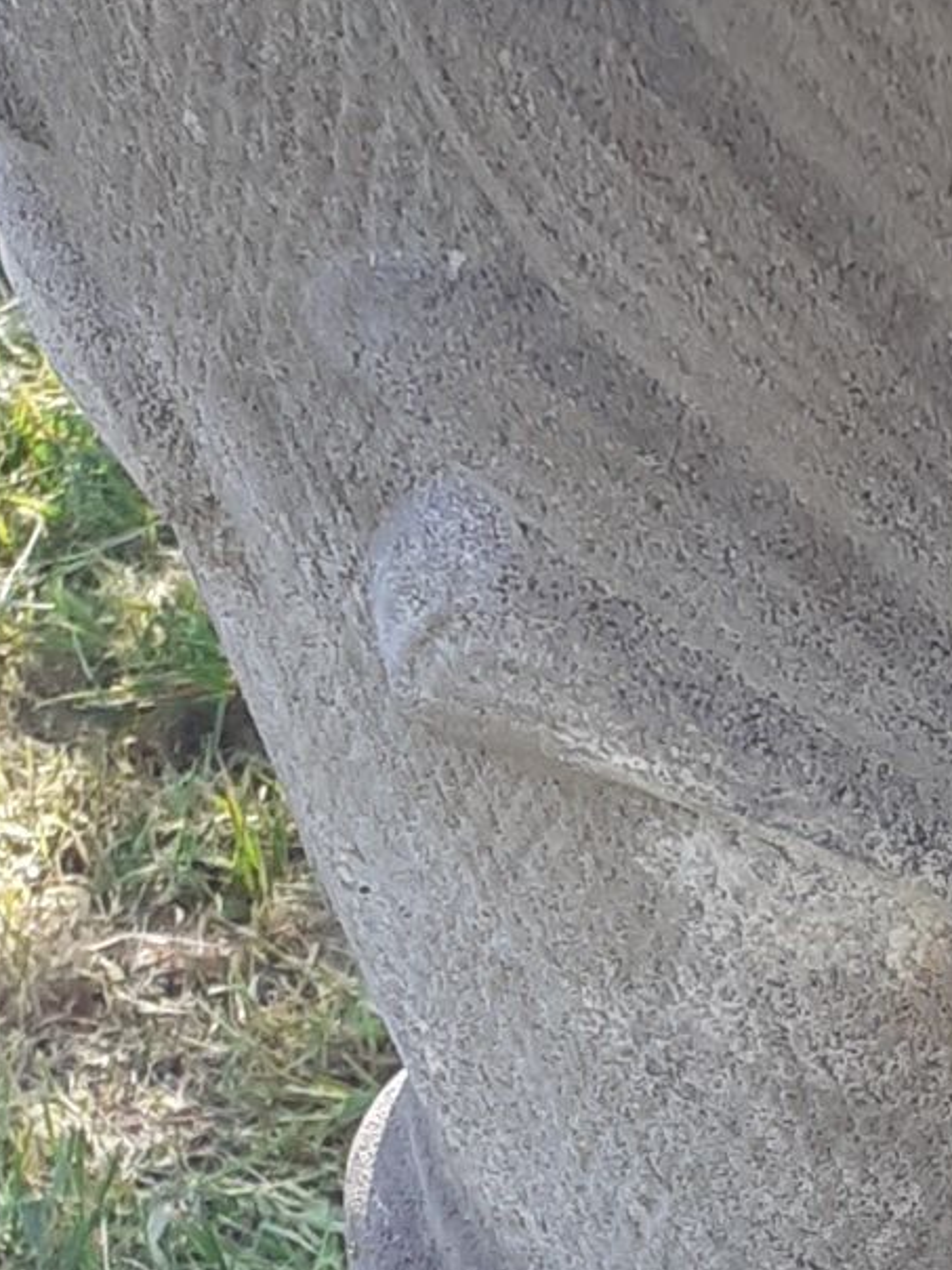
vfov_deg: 13.5
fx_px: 5354
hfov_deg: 10.0
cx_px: 1166
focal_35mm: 146
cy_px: 950
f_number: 1.9
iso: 40
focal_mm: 3.6
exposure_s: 1/320
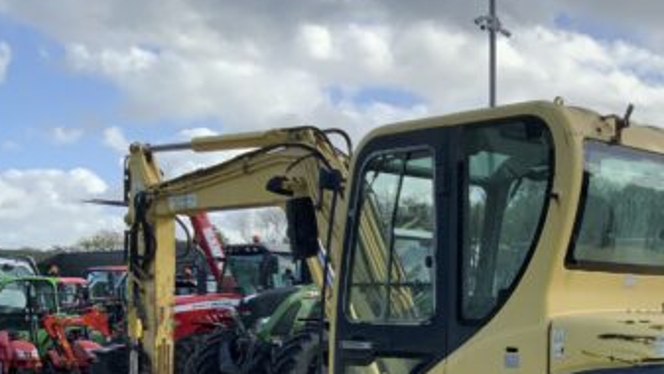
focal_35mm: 60
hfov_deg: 33.0
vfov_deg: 19.6
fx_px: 1057
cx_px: 601
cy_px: 348
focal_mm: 3
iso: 16
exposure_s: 1/1144
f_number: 1.8
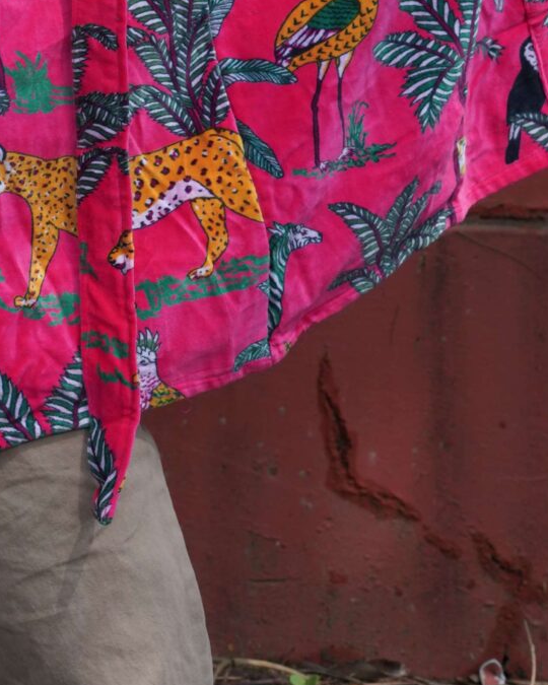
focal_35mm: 178
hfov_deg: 8.6
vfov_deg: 10.4
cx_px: -166
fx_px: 3609
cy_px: -436
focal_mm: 50
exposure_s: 1/125
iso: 250
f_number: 5
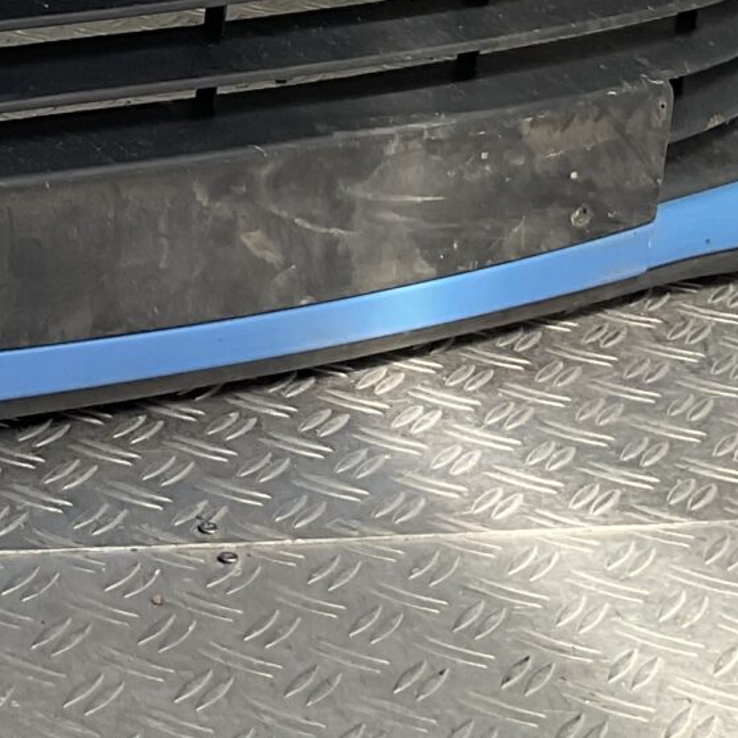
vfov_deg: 14.0
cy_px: -304
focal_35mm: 118
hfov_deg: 13.6
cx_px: -469
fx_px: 2846
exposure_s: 1/223
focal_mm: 3
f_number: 1.8
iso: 16
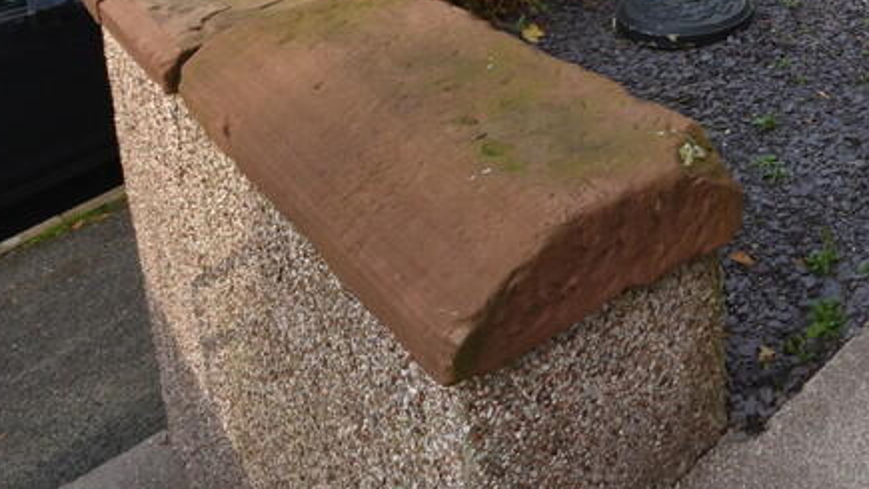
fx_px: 853
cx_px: 903
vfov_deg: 27.0
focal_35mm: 37
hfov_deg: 44.4
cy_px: -147
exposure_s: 1/125
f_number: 5.6
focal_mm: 10
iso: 110
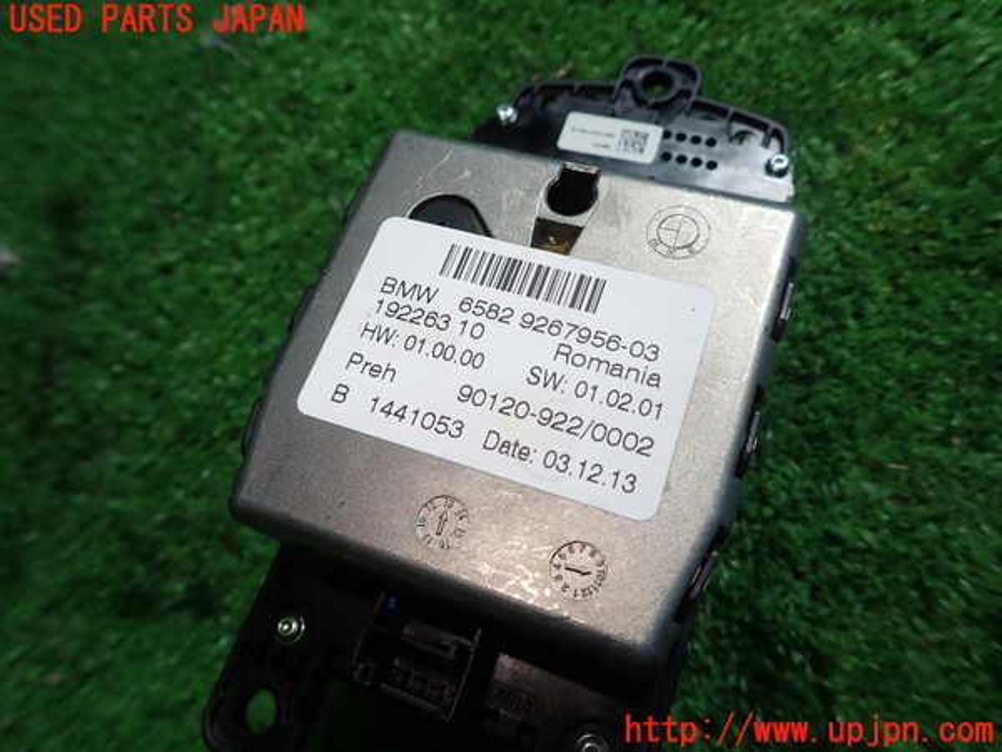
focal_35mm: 25
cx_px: 501
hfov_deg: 69.4
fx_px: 724
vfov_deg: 54.9
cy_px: 376
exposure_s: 1/125
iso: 100
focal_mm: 4.5
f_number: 2.8
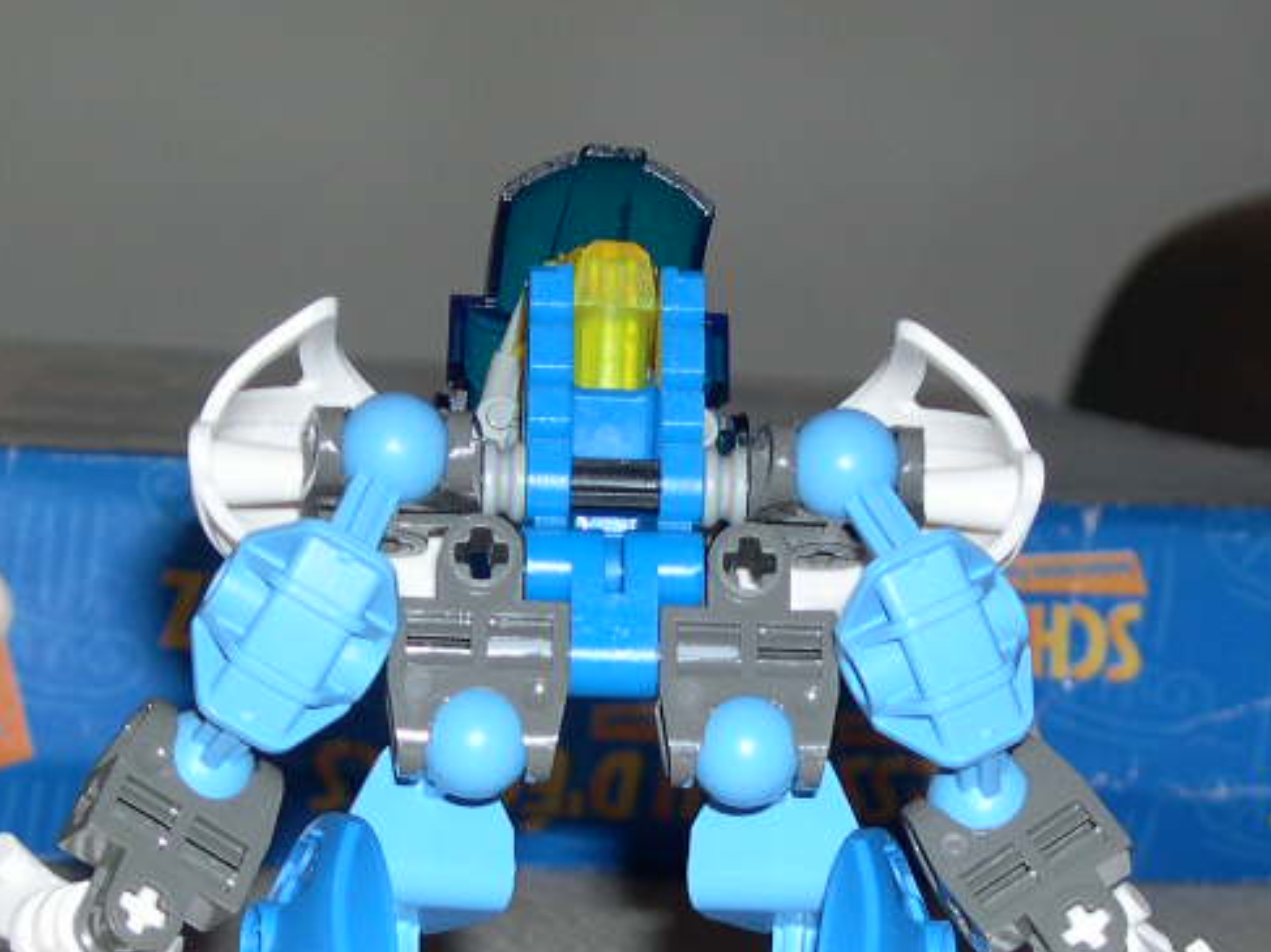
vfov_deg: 10.5
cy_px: 662
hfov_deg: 14.0
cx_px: 574
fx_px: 5176
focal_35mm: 141
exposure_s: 1/60
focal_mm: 14.2
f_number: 3.7
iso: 100
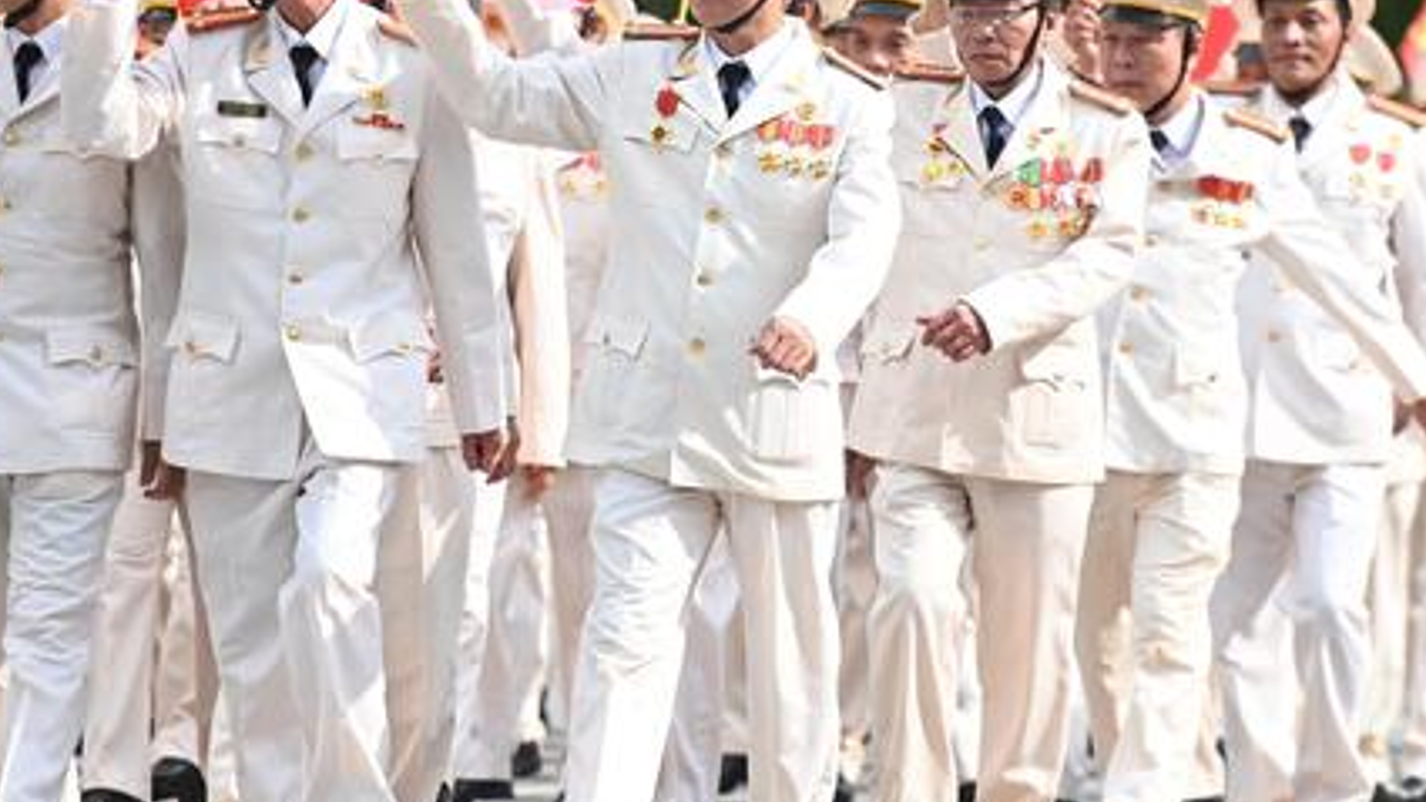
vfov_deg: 3.0
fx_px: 15275
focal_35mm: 404
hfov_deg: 5.3
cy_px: 185
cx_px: 899
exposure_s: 1/5000
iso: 500
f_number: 2.8
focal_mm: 200
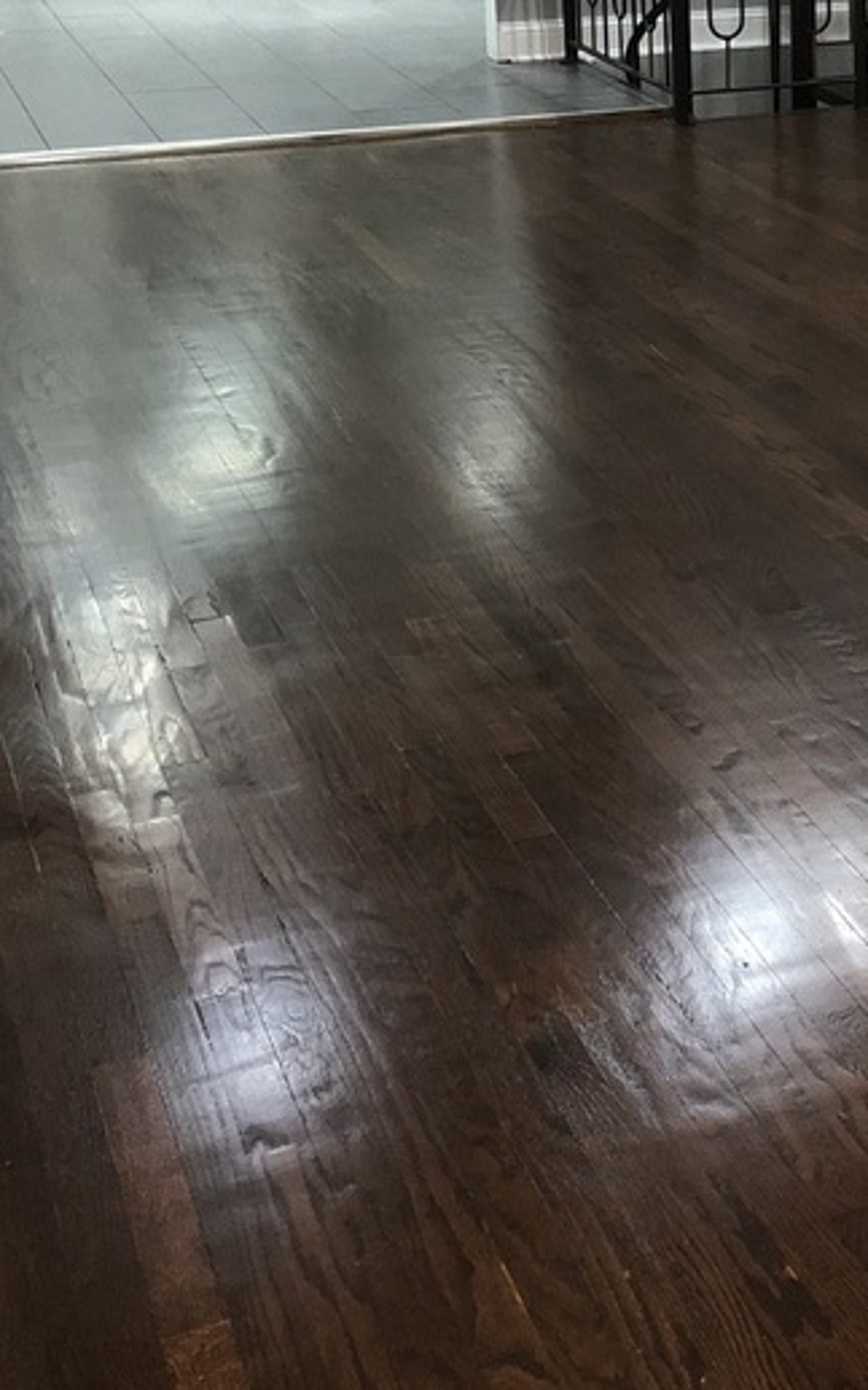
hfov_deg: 19.8
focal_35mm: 62
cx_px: 1021
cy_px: 266
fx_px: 2347
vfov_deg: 32.0
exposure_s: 1/15
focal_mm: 3.99
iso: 80
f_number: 1.8
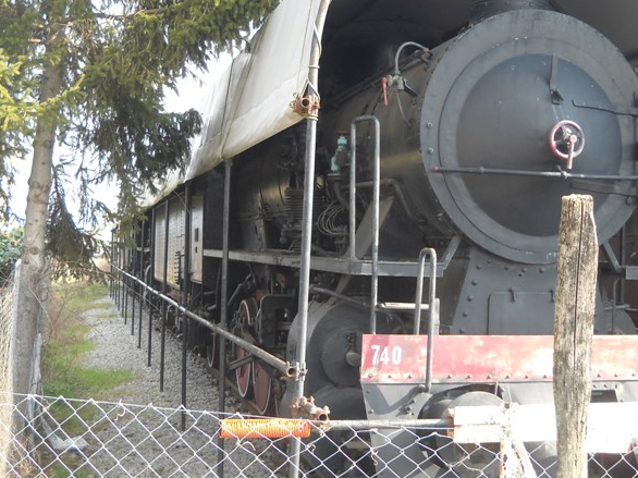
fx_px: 1032
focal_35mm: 56
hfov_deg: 34.4
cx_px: 327
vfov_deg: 26.1
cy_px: 245
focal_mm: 6.72
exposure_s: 1/109
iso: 64
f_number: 3.1
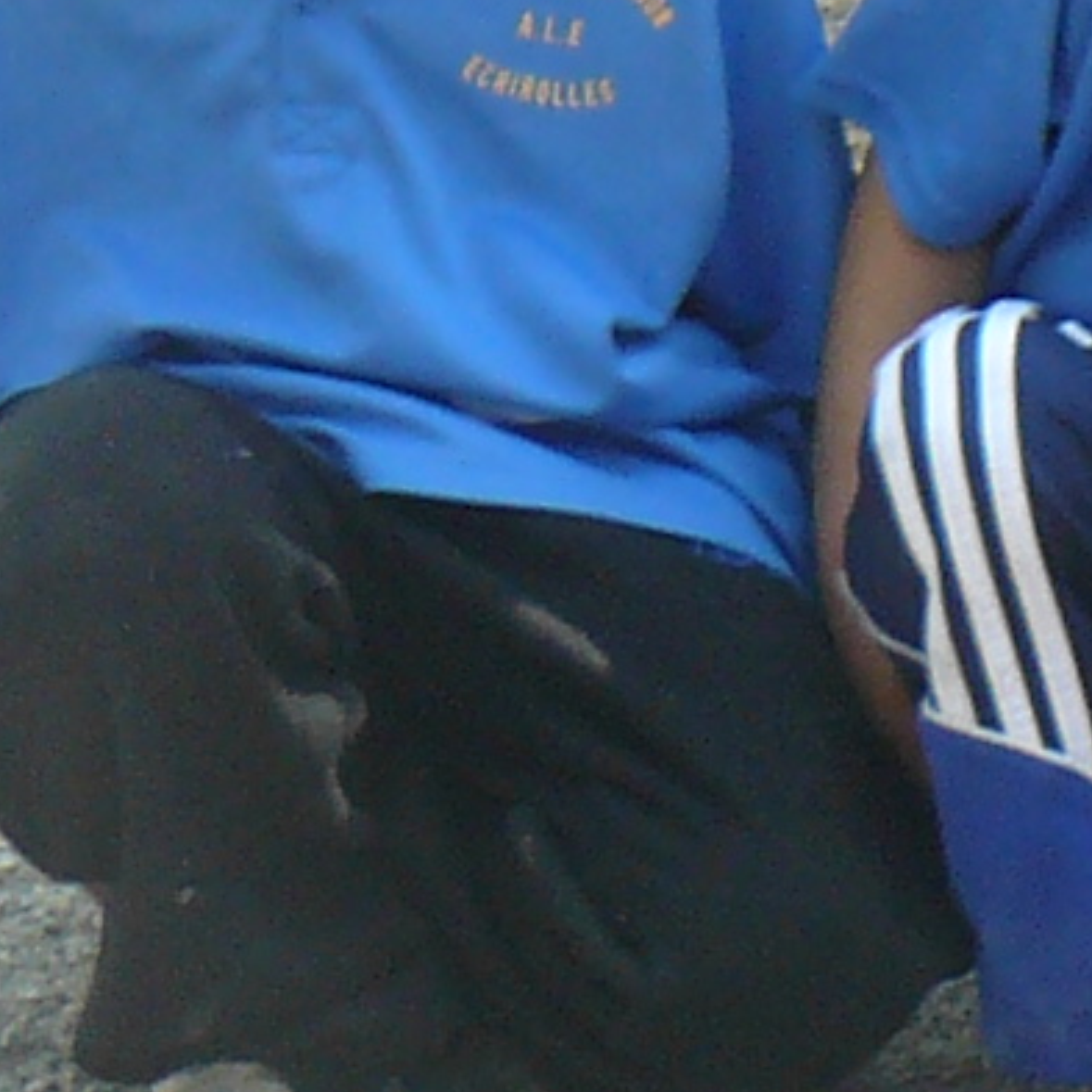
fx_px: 10350
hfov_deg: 5.8
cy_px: -1200
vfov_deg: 5.9
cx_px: 2781
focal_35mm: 290
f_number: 4
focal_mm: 6.9
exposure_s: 1/160
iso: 100
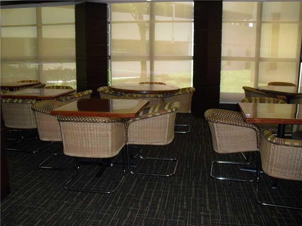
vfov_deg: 39.7
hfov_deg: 51.4
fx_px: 314
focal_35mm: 36
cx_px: 151
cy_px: 113
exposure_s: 1/60
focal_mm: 6.3
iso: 400
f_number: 3.1
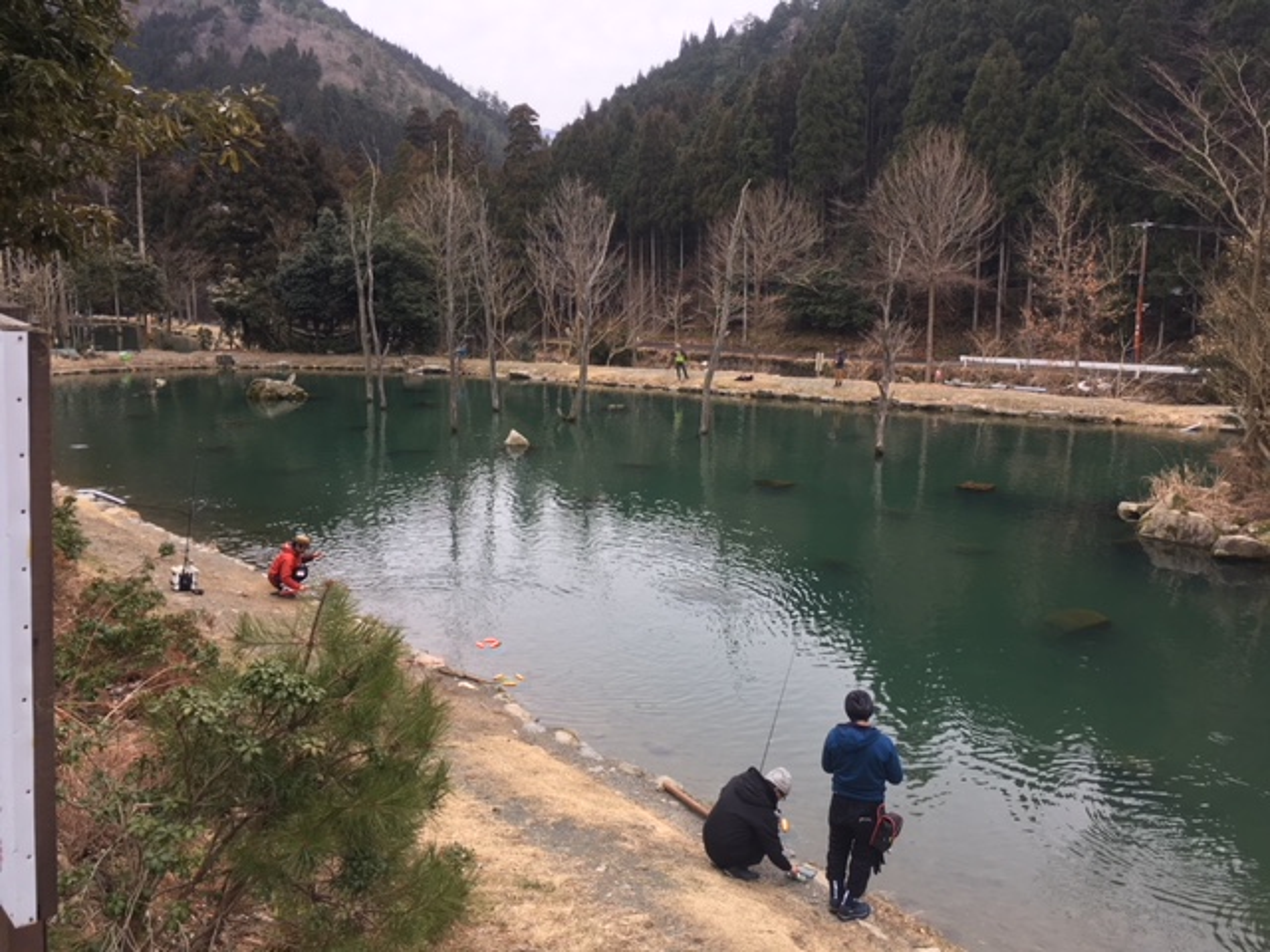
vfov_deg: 48.2
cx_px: 635
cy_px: 476
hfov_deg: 61.7
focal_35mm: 29
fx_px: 1064
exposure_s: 1/120
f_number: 2.2
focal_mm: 4.15
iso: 25
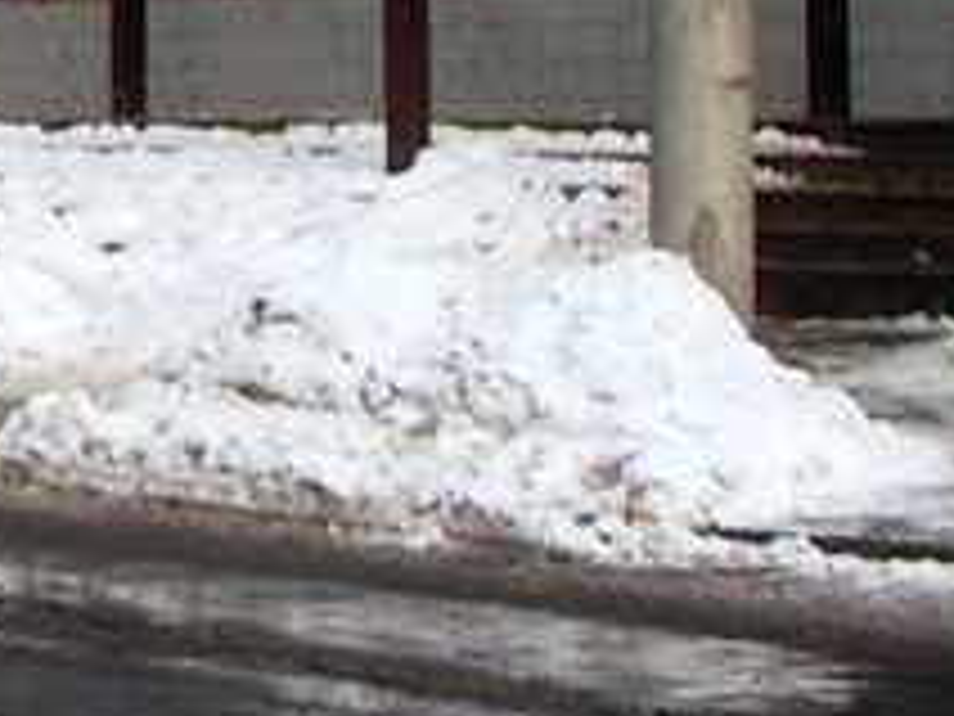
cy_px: -410
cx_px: -1292
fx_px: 4658
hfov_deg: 10.2
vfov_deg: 8.6
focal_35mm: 169
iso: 80
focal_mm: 5.8
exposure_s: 1/400
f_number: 4.3
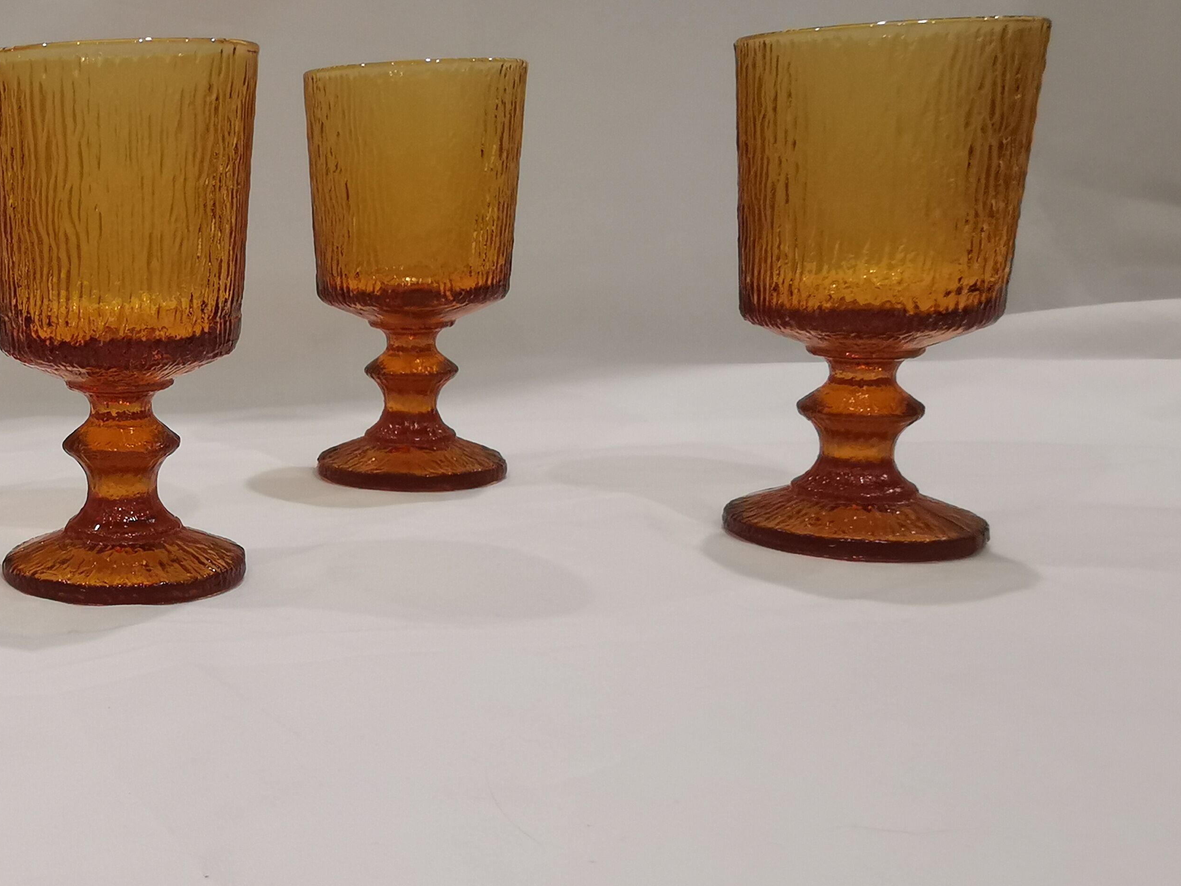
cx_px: 9
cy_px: 475
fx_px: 1535
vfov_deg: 32.2
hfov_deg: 37.7
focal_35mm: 45
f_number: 2.2
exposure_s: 1/50
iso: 200
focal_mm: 2.35
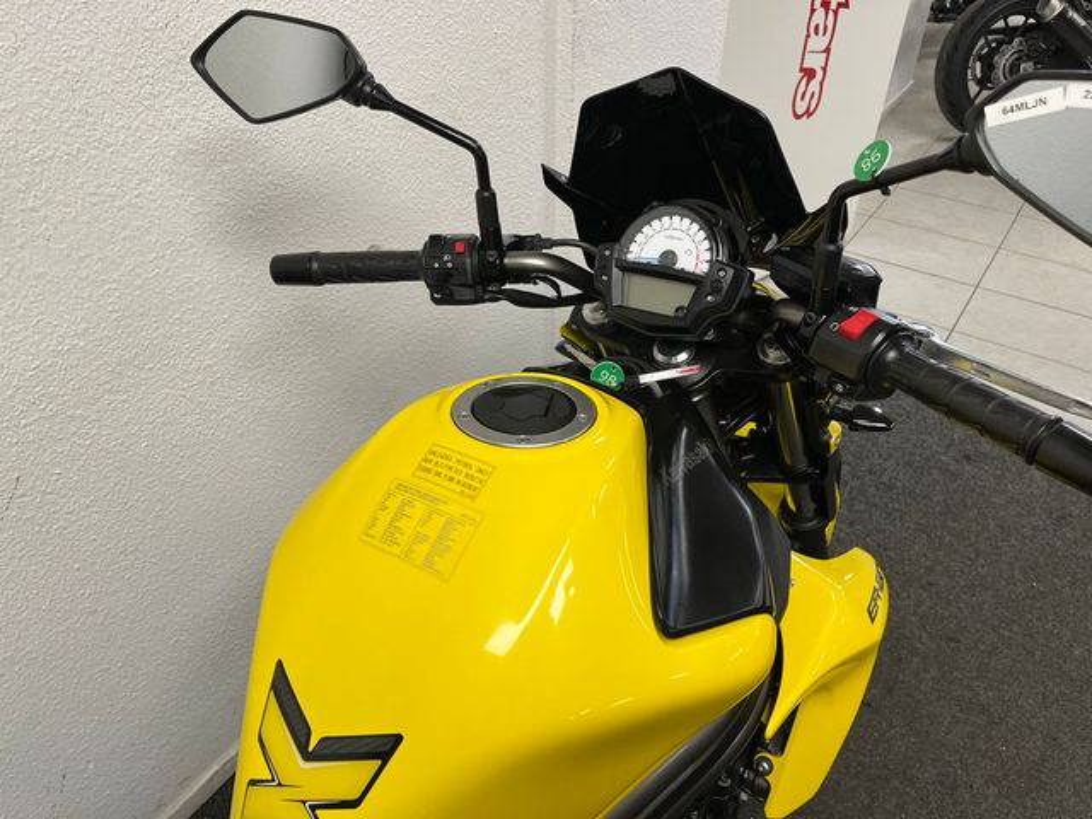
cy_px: 410
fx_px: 820
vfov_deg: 53.1
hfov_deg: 67.3
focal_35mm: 26
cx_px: 546
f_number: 1.6
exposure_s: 1/100
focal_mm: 5.1
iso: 125
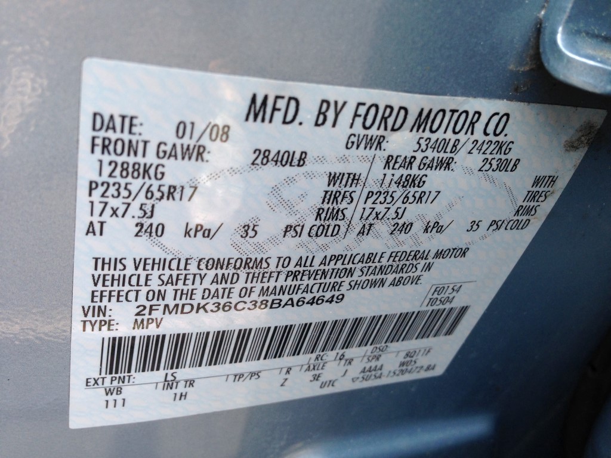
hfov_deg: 55.4
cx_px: 306
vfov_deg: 42.9
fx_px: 582
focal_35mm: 33
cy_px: 229
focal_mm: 4.12
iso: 50
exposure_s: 1/237
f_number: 2.4
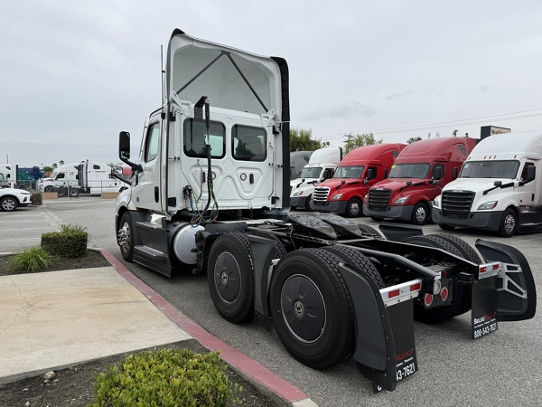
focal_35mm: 24
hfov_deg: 71.6
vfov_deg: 56.8
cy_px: 204
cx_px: 271
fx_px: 376
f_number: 1.78
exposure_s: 1/2801
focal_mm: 6.76
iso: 80
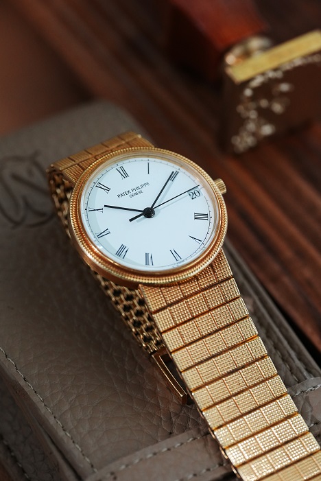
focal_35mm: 105
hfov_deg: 13.1
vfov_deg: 19.4
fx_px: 1403
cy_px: 240
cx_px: 160
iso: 2500
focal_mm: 105
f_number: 5
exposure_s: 1/250
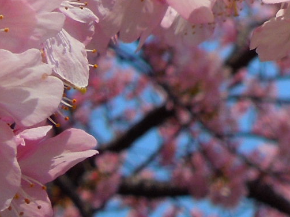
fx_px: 1684
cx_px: 482
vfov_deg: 7.1
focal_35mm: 201
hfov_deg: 9.5
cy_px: -239
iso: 100
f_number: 3.8
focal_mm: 7
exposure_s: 1/1250
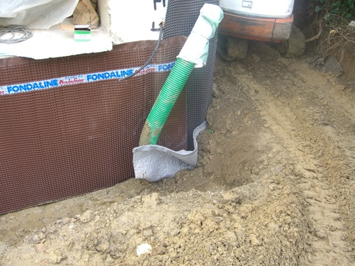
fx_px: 390
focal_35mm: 38
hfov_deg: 49.0
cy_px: 133
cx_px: 178
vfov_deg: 37.7
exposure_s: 1/125
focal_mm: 7.9
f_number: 2.8
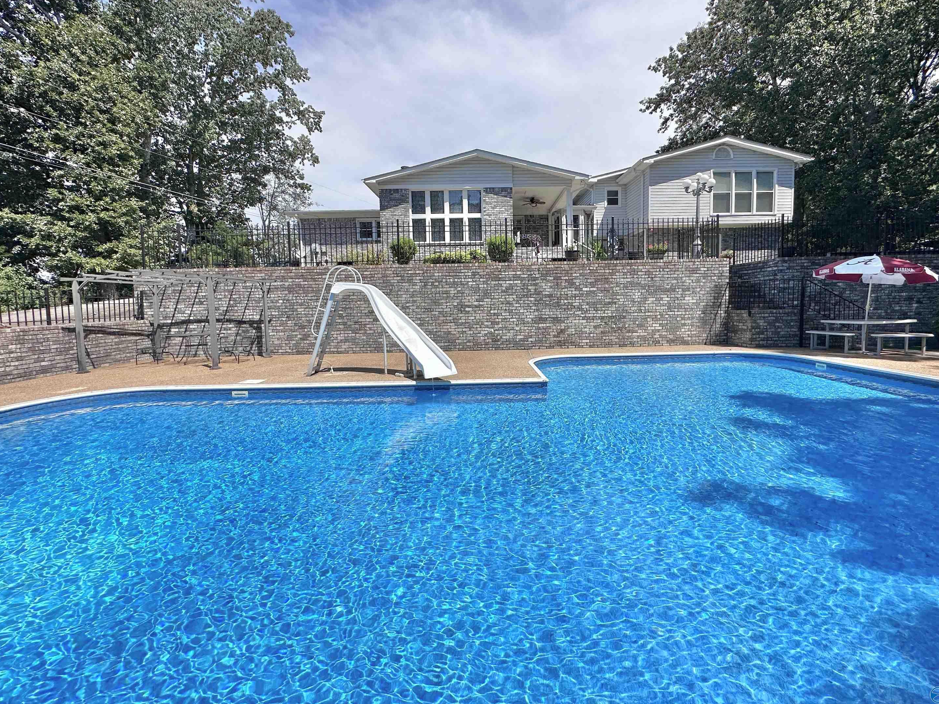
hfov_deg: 98.1
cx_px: 491
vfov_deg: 81.7
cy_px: 332
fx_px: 407
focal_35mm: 15
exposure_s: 1/2681
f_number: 2.2
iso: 50
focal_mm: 2.22
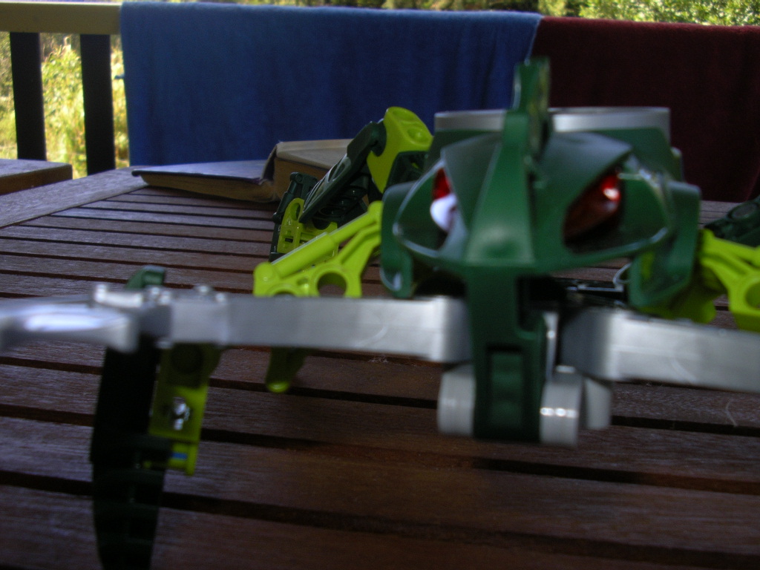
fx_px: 966
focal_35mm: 44
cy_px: 285
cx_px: 380
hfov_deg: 42.9
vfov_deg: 32.9
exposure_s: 1/80
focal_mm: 6.7
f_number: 4.3
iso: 50
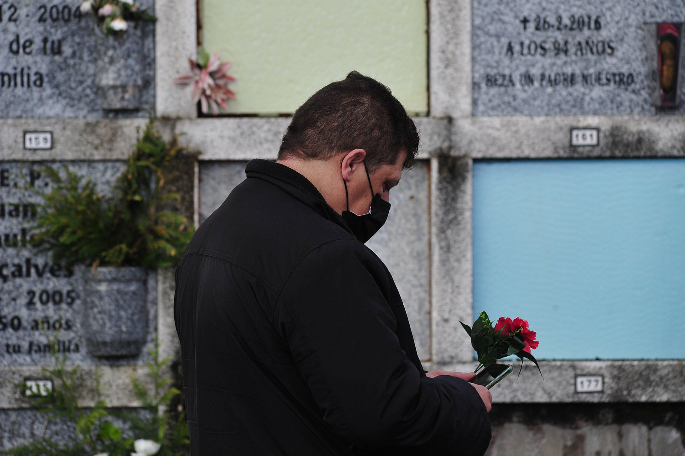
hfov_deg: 6.9
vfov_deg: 4.6
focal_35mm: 300
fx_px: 5705
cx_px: 342
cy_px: 228
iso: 320
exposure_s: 1/400
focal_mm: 300
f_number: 5.6
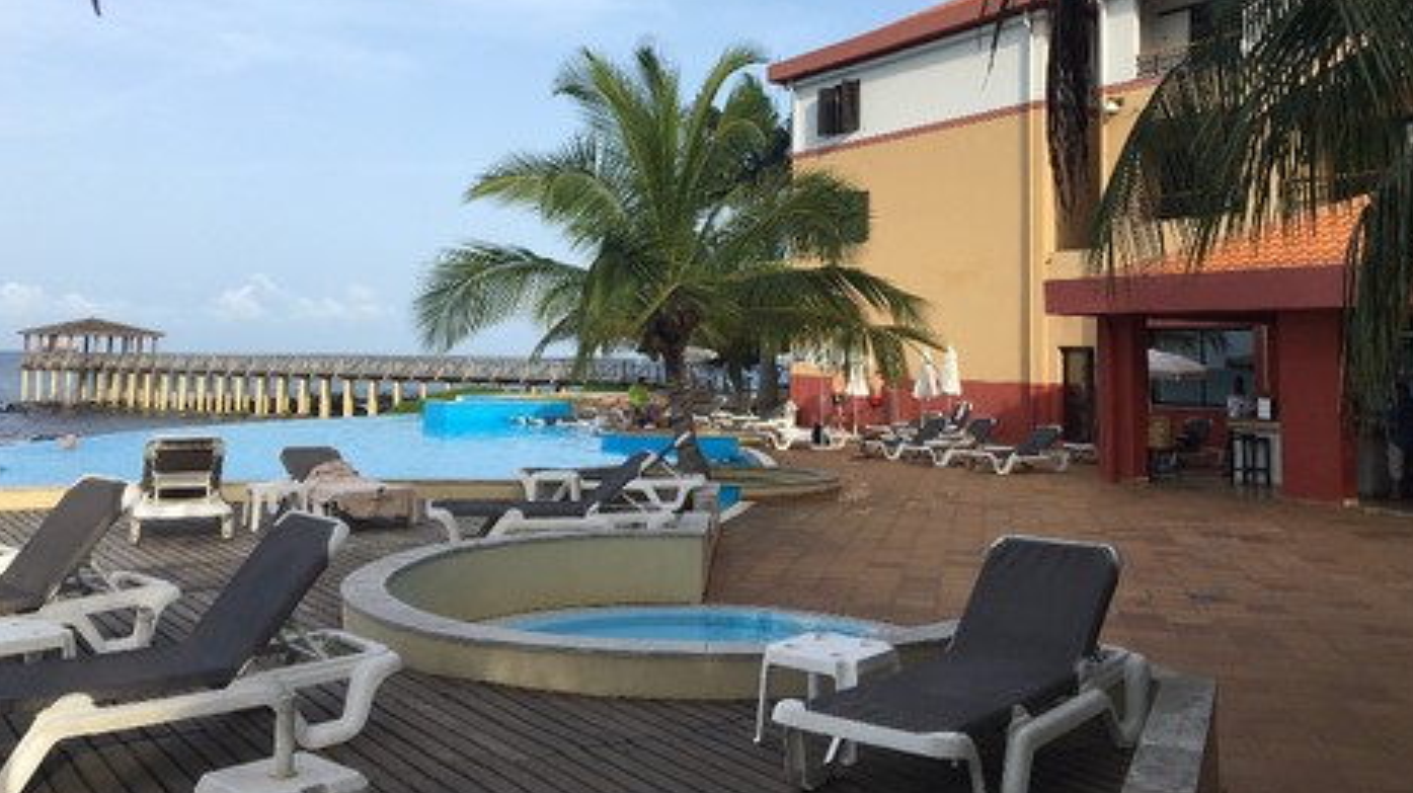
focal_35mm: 34
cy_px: 260
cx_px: 708
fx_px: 1273
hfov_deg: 58.1
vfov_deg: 34.3
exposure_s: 1/1068
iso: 25
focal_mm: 4.15
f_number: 2.2
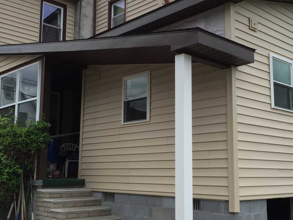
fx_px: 381
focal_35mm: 45
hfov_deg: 42.1
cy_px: 112
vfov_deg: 32.2
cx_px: 154
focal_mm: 4.15
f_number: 2.2
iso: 32
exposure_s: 1/175
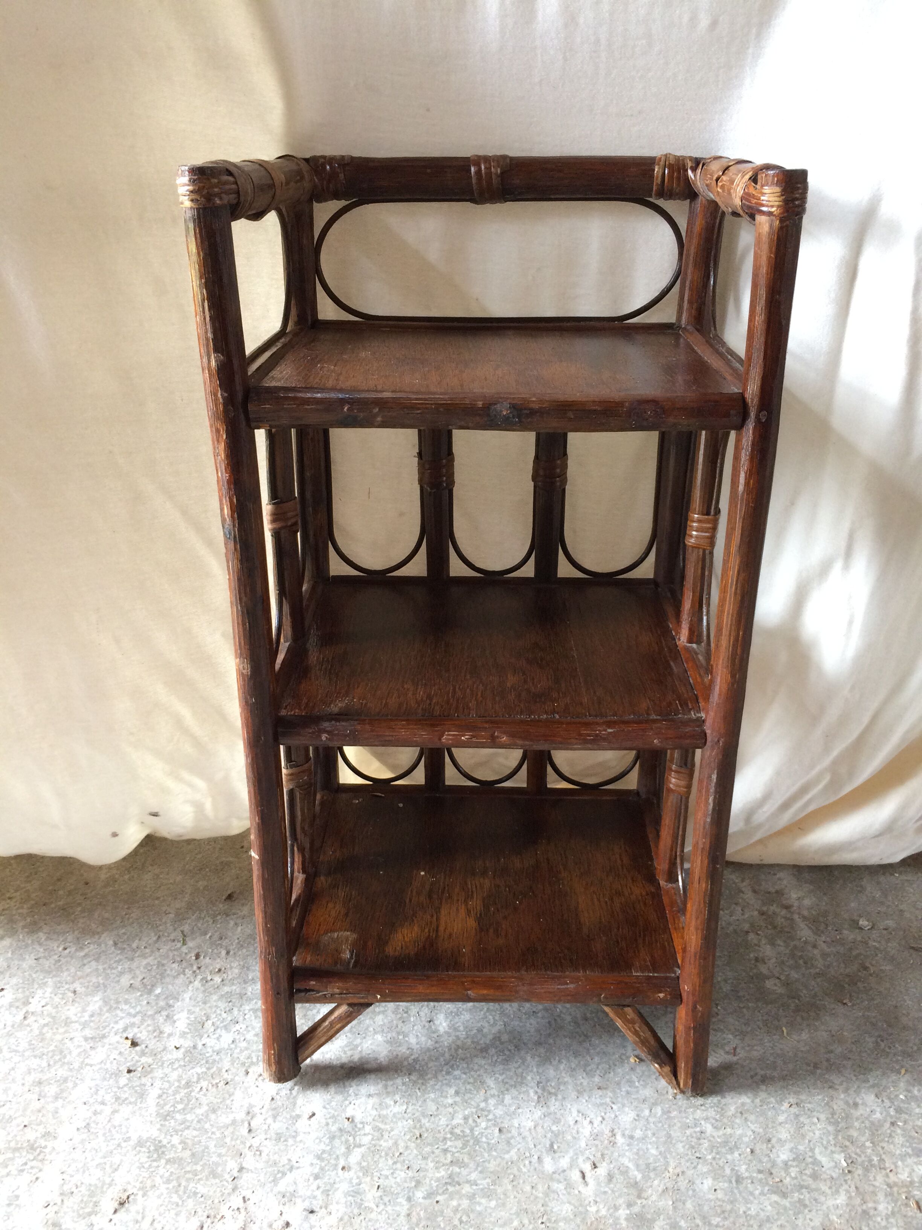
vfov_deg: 61.7
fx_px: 1030
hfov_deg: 48.2
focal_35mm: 29
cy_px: 615
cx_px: 461
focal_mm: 4.15
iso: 160
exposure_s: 1/33
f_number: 2.2
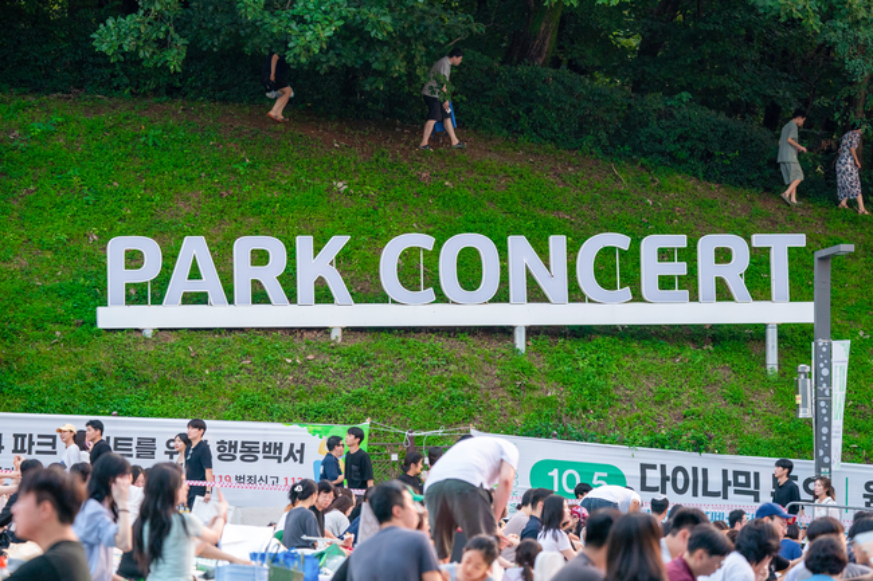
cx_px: 436
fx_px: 4582
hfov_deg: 10.9
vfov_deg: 7.3
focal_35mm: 189
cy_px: 290
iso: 1600
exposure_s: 1/125
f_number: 5.6
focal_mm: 189
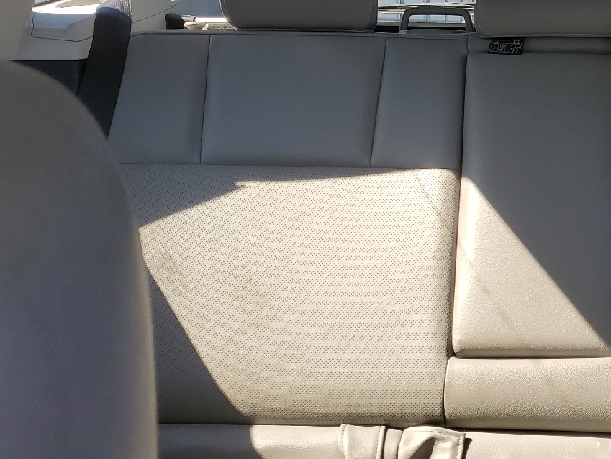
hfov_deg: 36.6
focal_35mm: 49
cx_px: 542
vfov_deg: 29.5
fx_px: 865
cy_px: 162
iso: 50
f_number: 1.5
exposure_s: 1/312
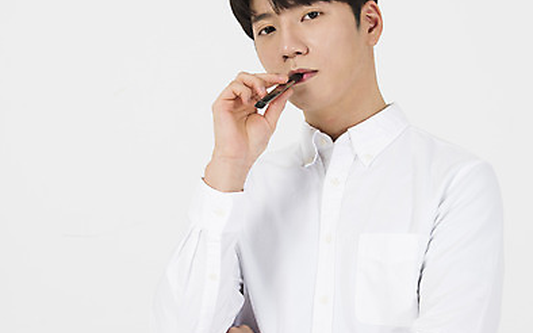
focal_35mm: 152
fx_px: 2207
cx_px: 313
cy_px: 154
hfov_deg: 13.8
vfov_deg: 8.6
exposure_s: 1/125
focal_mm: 98
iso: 100
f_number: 13
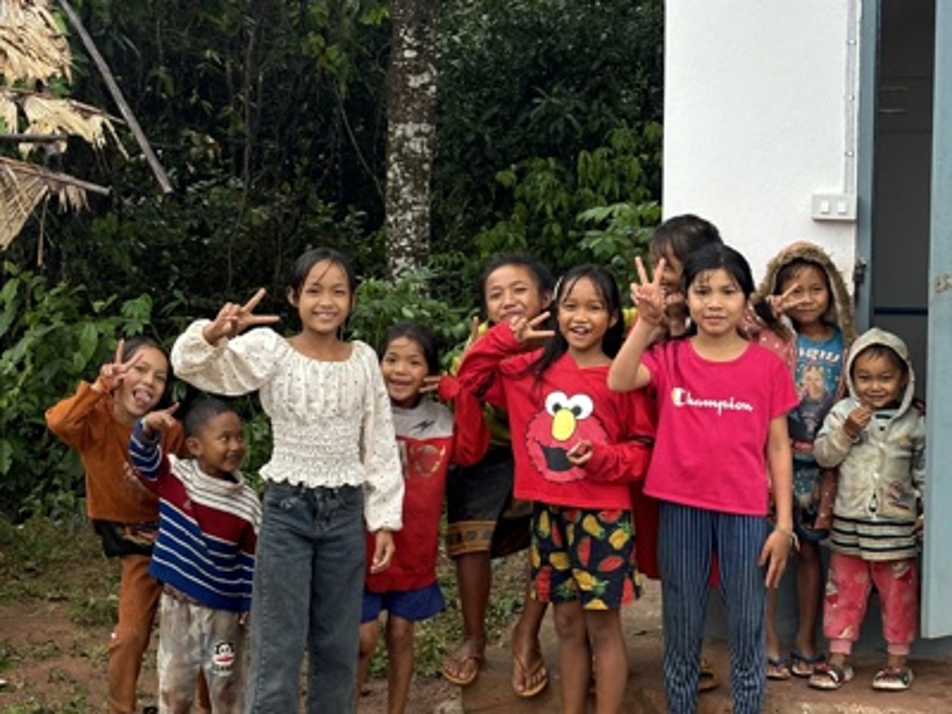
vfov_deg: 28.0
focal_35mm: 52
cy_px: 357
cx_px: 476
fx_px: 1430
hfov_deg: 36.8
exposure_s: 1/60
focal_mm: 5.96
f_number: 1.6
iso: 64
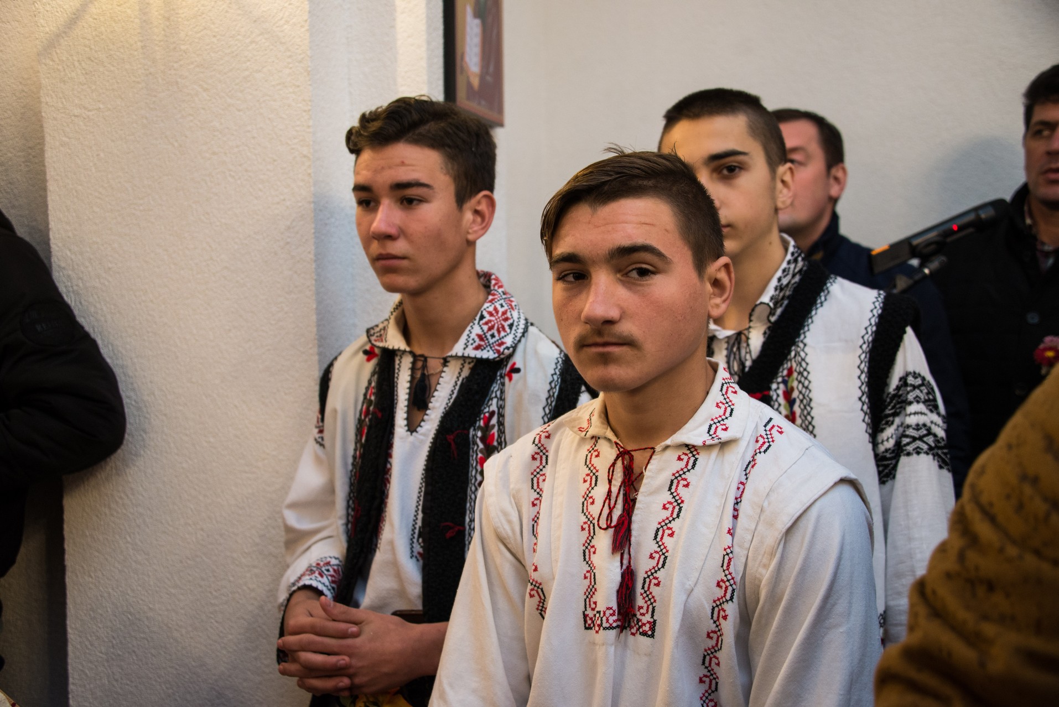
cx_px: 530
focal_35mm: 40
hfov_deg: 48.4
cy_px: 354
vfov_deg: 33.4
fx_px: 1177
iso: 1250
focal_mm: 40
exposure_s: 1/50
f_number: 4
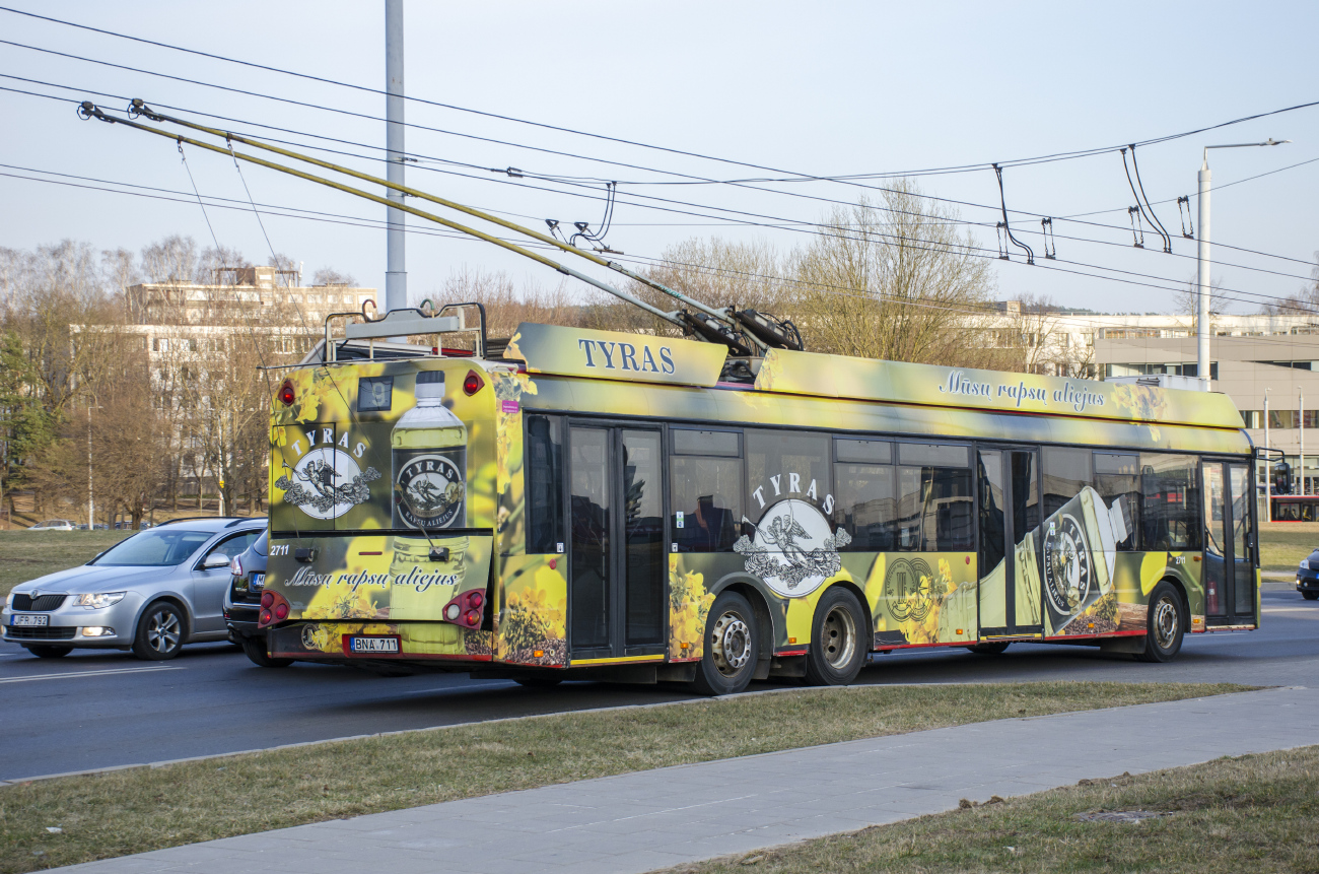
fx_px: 2468
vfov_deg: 20.1
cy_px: 437
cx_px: 660
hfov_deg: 29.9
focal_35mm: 68
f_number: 7.1
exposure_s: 1/320
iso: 320
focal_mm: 45
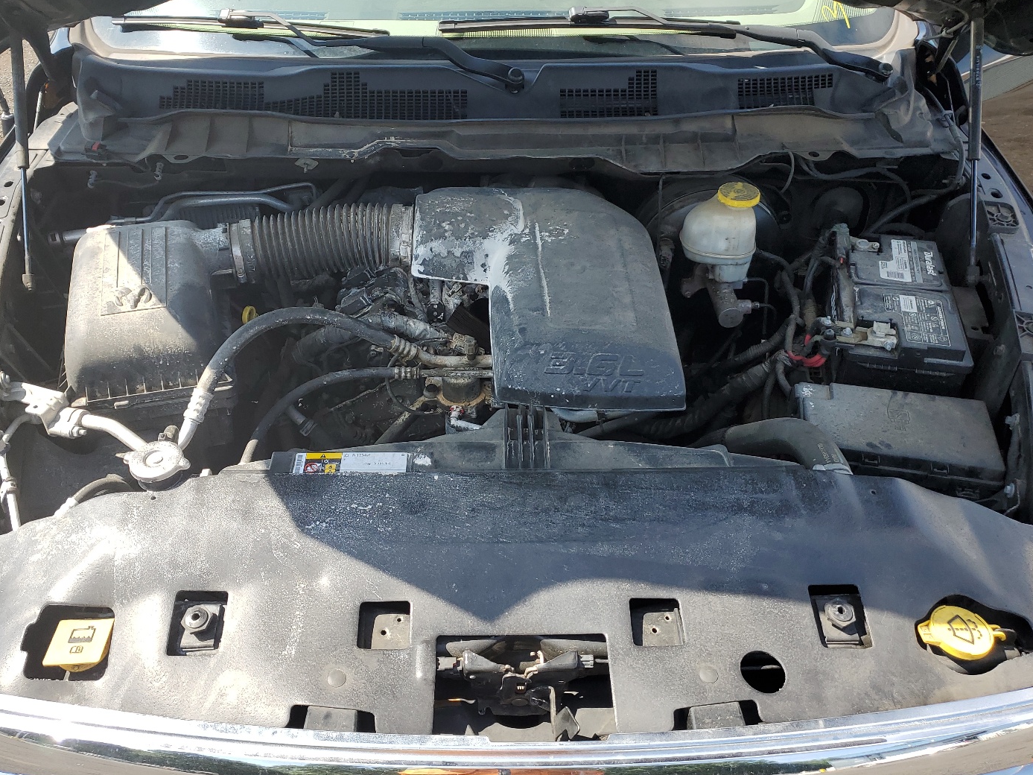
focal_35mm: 30
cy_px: 356
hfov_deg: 60.0
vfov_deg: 46.7
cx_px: 498
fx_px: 895
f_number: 1.5
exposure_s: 1/909
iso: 50
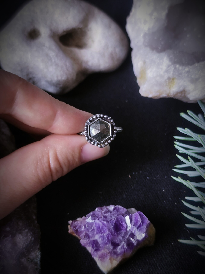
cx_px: 102
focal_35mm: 46
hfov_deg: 31.5
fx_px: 363
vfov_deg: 41.2
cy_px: 137
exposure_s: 1/25
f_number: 1.65
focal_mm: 6.19
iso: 125
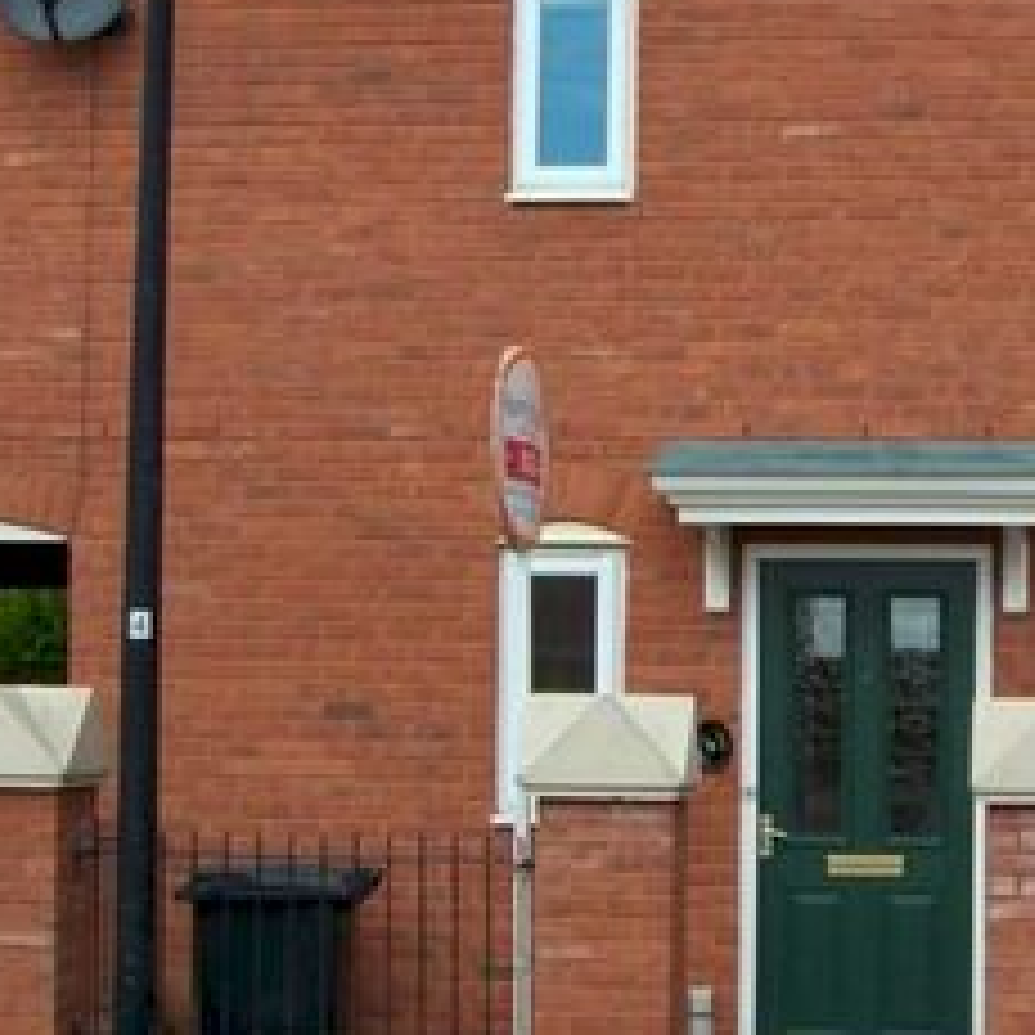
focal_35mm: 97
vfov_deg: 17.9
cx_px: 886
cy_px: 466
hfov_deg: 17.7
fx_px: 3281
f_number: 2.8
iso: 66
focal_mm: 5.85
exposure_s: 1/800
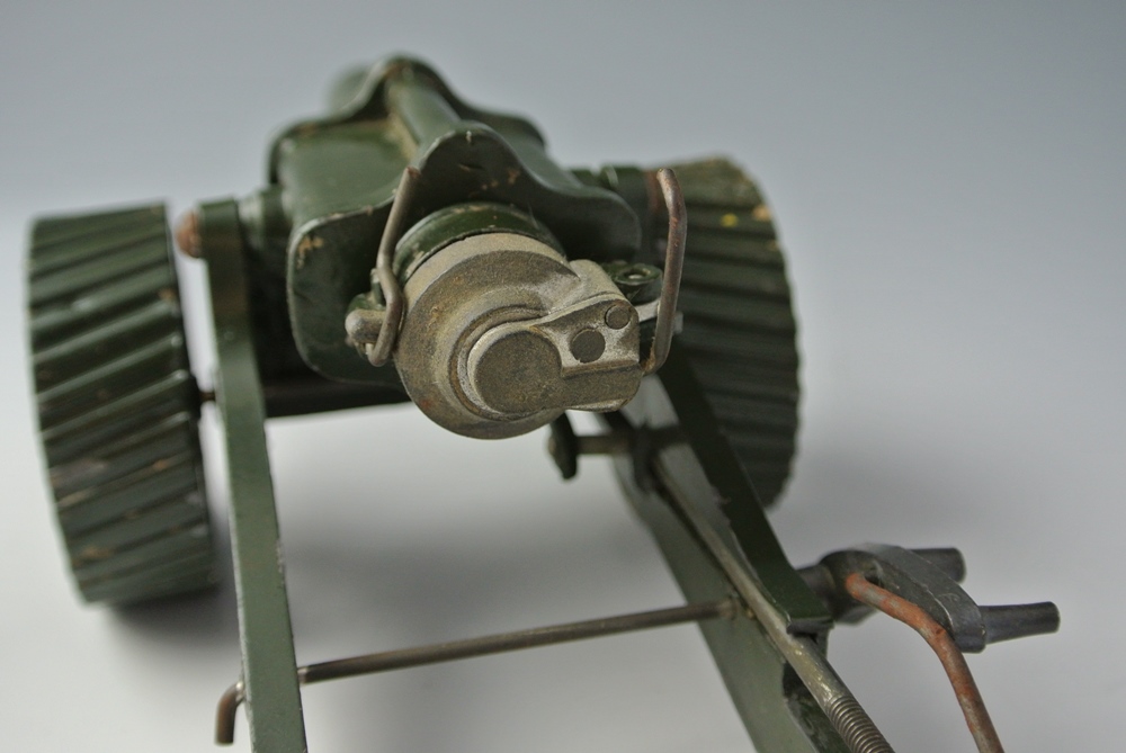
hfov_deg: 43.6
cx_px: 563
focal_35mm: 45
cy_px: 376
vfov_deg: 29.9
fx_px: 1409
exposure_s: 1/60
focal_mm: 16.9
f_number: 4.5
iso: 450
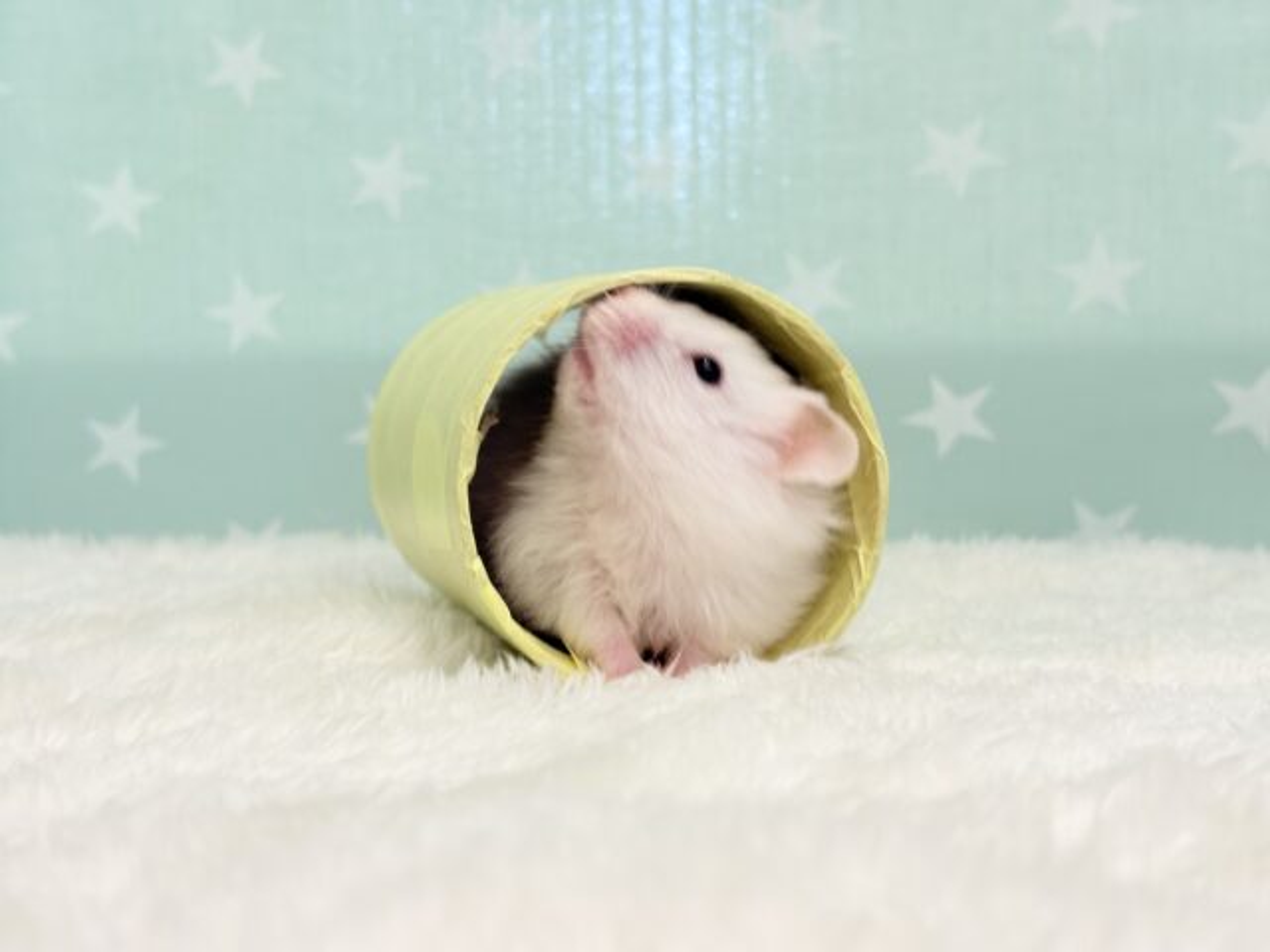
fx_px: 1908
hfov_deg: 36.8
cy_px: 476
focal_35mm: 52
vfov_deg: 28.0
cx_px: 635
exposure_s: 1/50
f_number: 1.6
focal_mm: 5.96
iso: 32
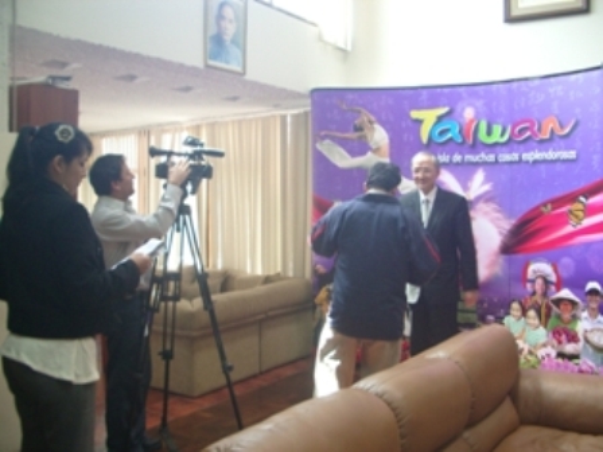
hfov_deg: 52.6
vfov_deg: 40.7
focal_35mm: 35
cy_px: 226
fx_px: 610
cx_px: 302
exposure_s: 1/20
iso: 200
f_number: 2.6
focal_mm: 5.8
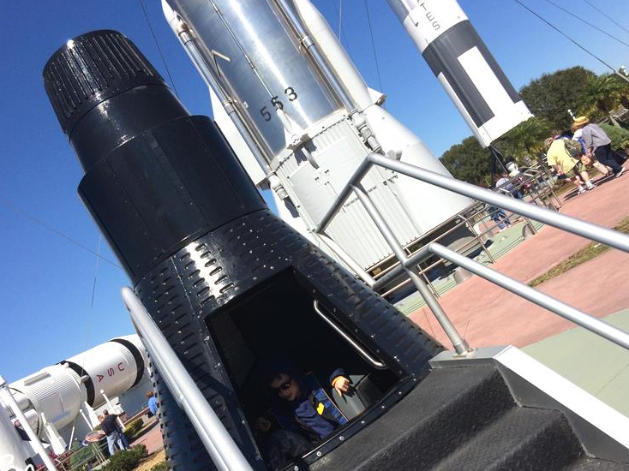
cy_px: 268
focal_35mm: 34
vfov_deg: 41.7
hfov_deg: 53.9
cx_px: 297
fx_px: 618
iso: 32
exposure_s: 1/3425
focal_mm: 4.15
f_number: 2.2
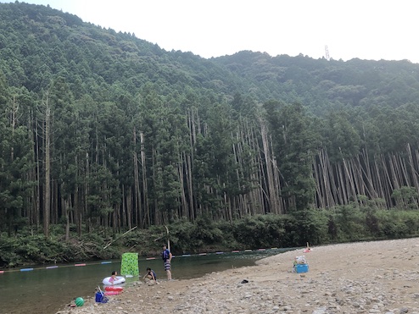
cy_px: 148
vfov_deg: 41.8
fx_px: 412
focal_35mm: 34
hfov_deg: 53.6
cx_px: 173
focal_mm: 3.99
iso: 20
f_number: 1.8
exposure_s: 1/623
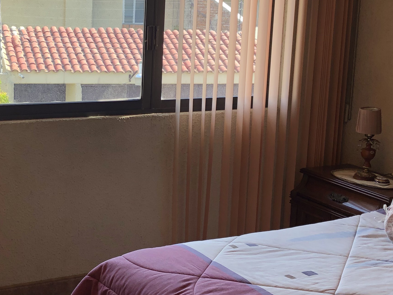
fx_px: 749
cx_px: 116
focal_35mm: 66
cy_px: 146
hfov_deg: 29.1
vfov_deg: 22.3
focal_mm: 3.99
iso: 50
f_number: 1.8
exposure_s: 1/120
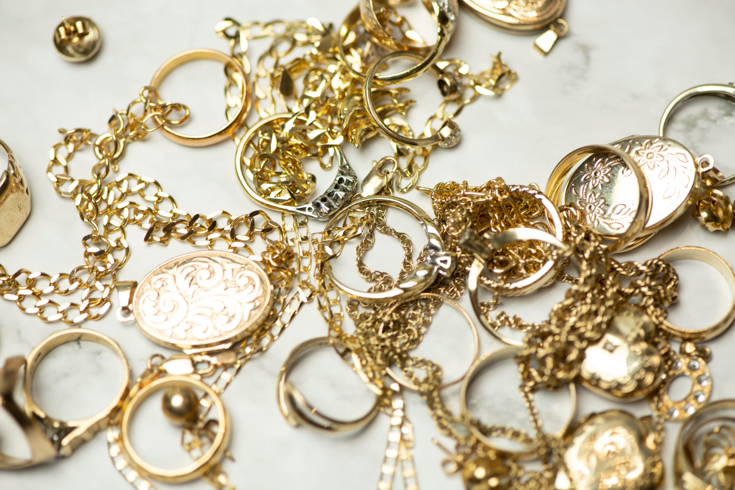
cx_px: 368
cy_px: 245
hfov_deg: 19.5
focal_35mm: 105
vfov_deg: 13.0
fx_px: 2144
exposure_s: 1/25
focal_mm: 105
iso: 64
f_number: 6.3
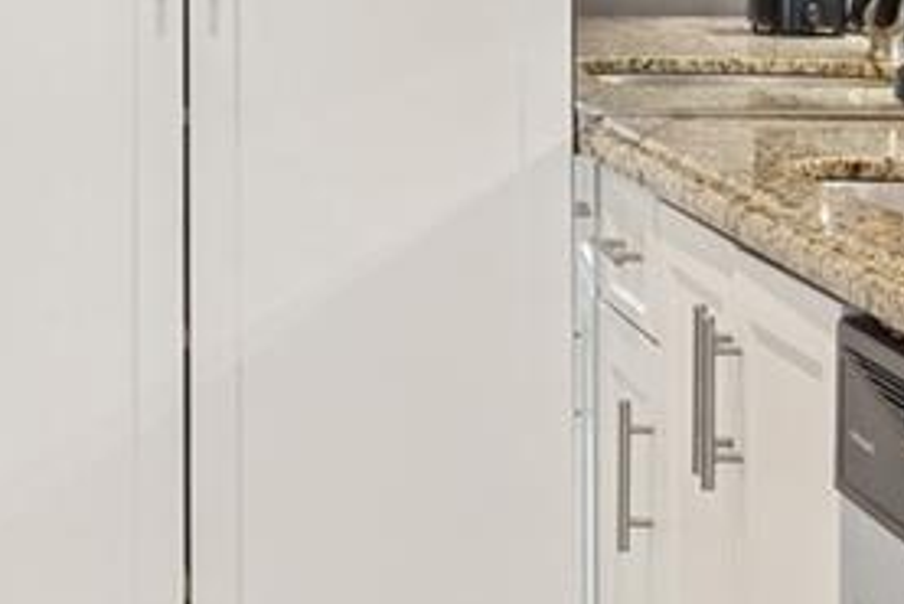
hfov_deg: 15.9
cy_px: -201
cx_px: 39
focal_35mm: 127
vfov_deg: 10.6
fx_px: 3191
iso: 250
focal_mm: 22
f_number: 8
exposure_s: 1/15
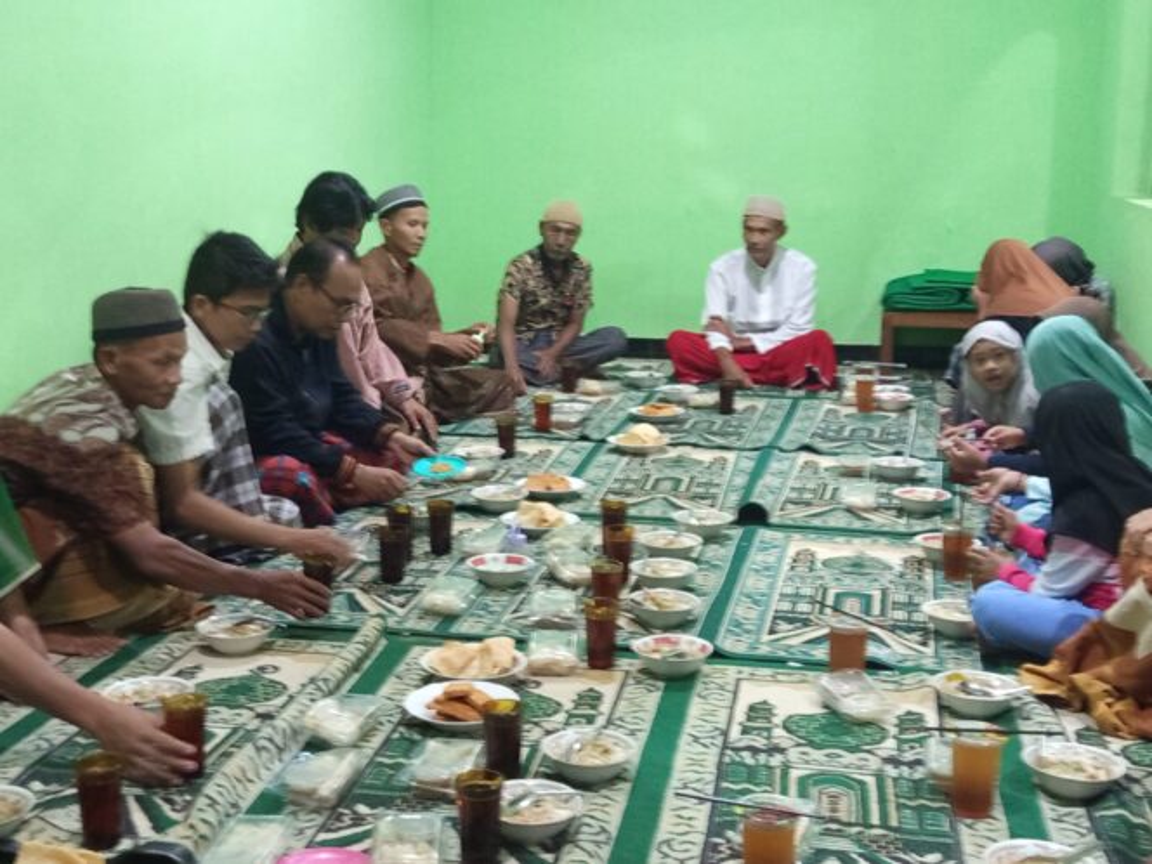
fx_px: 1498
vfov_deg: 32.2
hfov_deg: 42.1
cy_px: 432
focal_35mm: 45
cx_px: 576
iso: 1850
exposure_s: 1/20
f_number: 1.7
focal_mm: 5.24
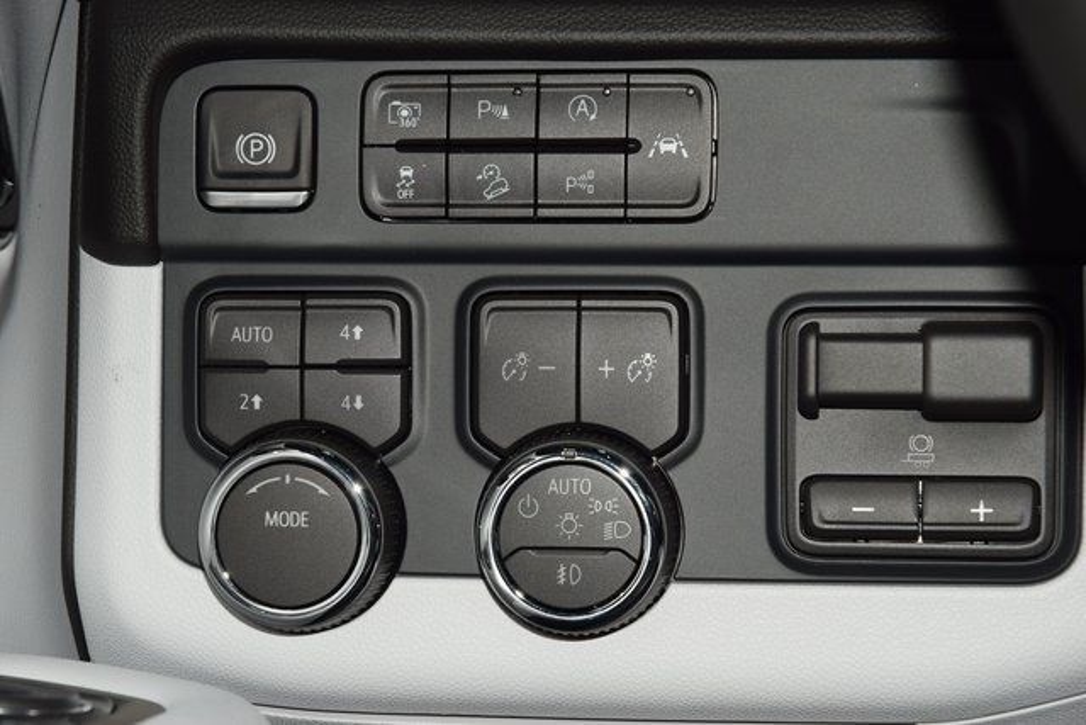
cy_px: 362
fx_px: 3168
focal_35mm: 105
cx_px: 543
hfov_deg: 19.5
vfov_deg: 13.0
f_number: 8
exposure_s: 1/125
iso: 100
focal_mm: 70
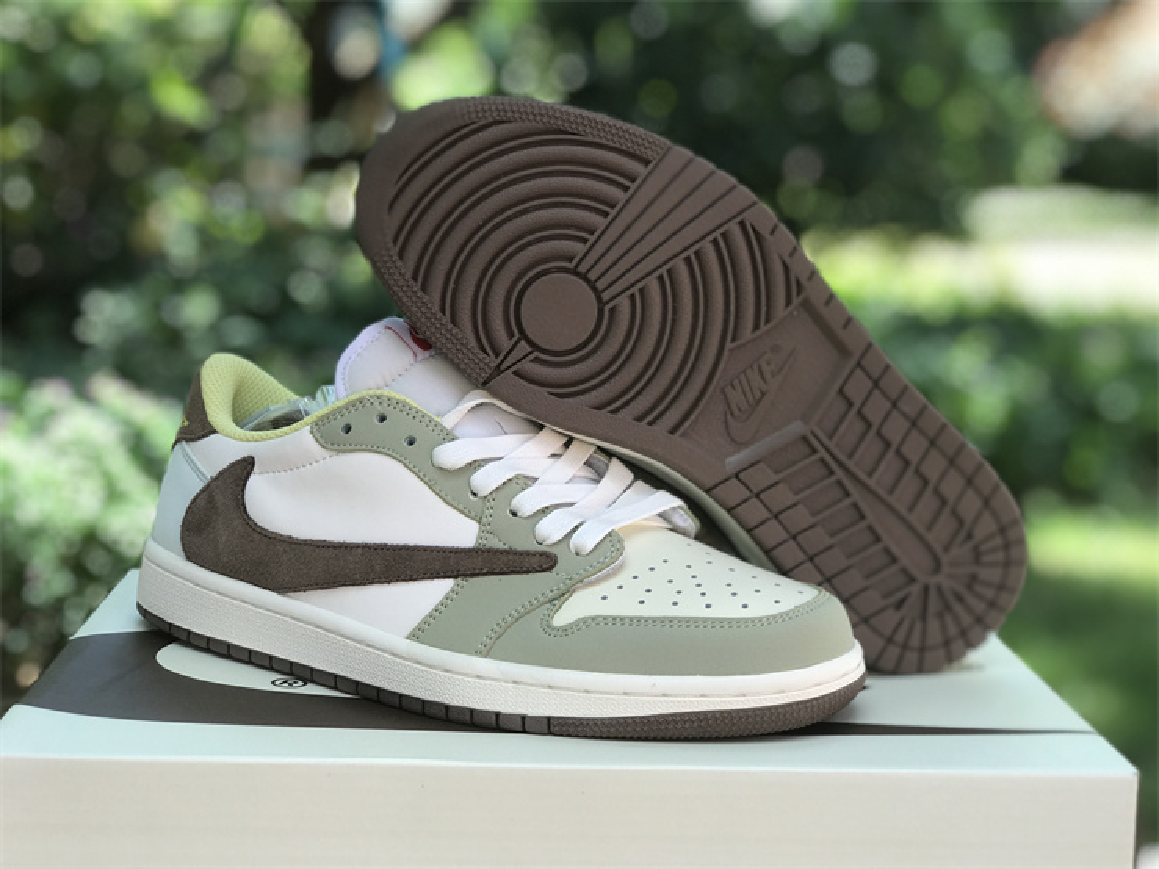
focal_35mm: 57
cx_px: 580
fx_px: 1908
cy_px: 434
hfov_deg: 33.8
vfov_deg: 25.7
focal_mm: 6.6
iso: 25
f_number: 2.8
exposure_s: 1/100
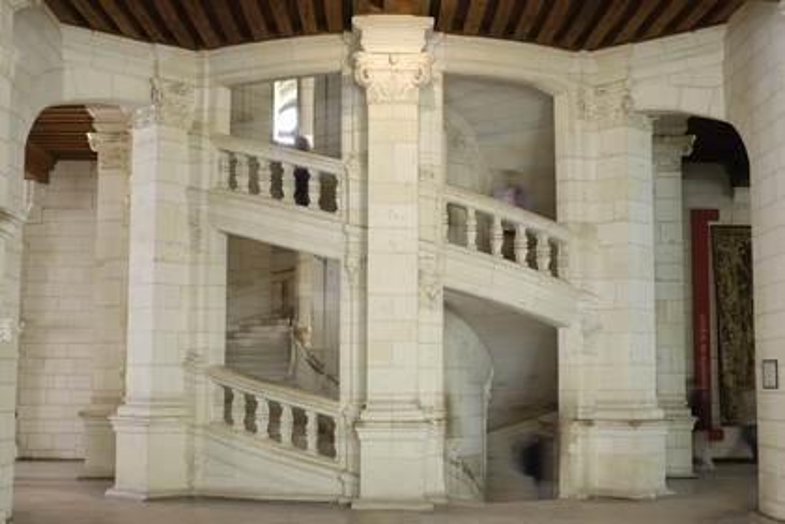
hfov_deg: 46.4
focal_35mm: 42
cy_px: 262
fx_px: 916
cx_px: 392
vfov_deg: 31.9
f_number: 7.1
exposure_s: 1/2.5
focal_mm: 28
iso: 100
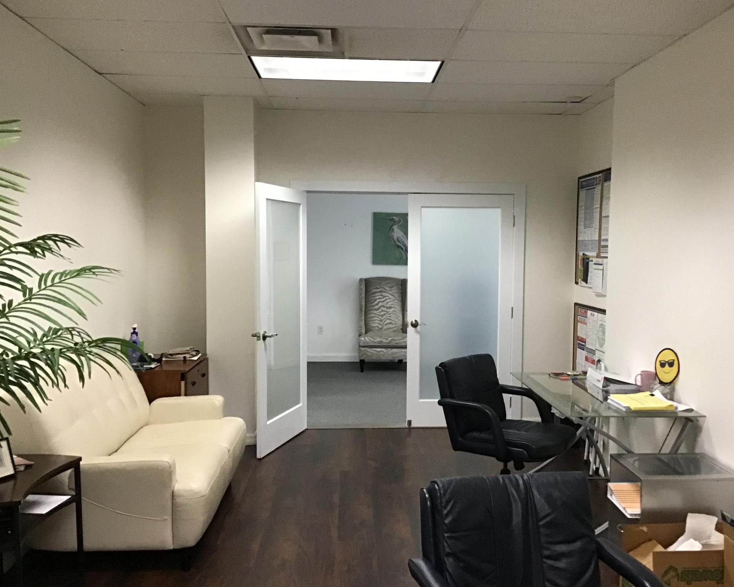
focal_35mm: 33
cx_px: 394
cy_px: 297
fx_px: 717
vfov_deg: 44.5
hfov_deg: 54.2
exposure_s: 1/30
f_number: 2.4
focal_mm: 3.3
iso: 200
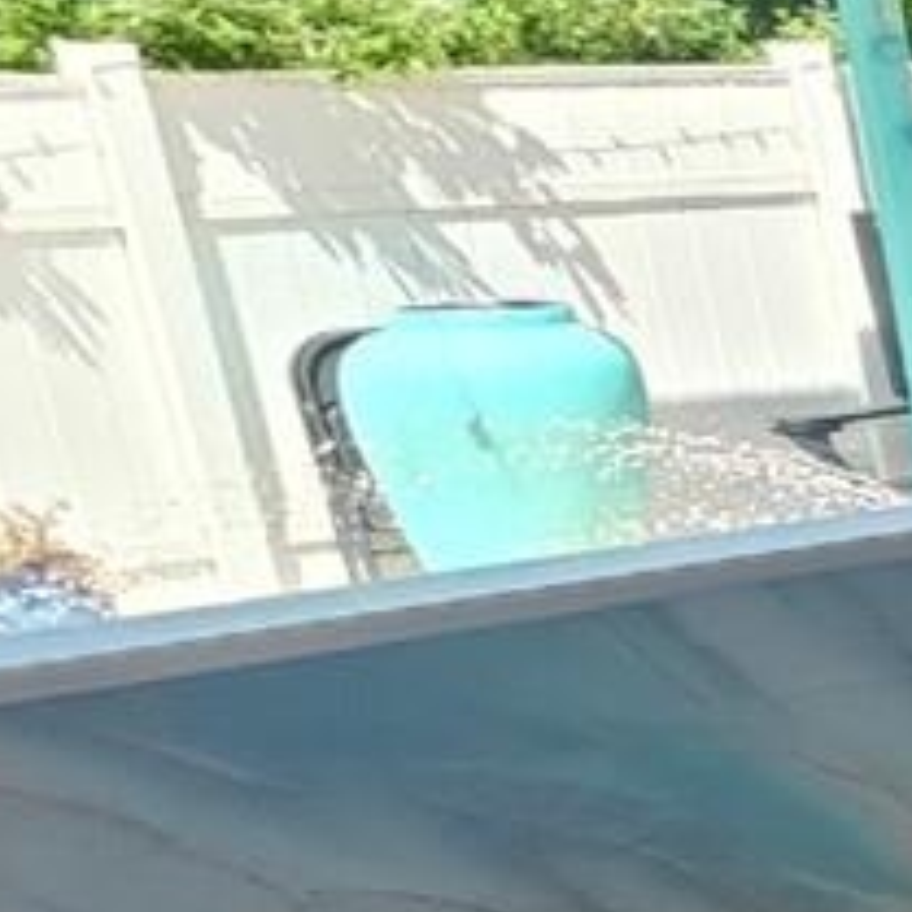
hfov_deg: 9.7
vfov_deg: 19.5
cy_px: 716
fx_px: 2623
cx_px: 3164
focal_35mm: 88
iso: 64
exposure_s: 1/120
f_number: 2.2
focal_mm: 1.74
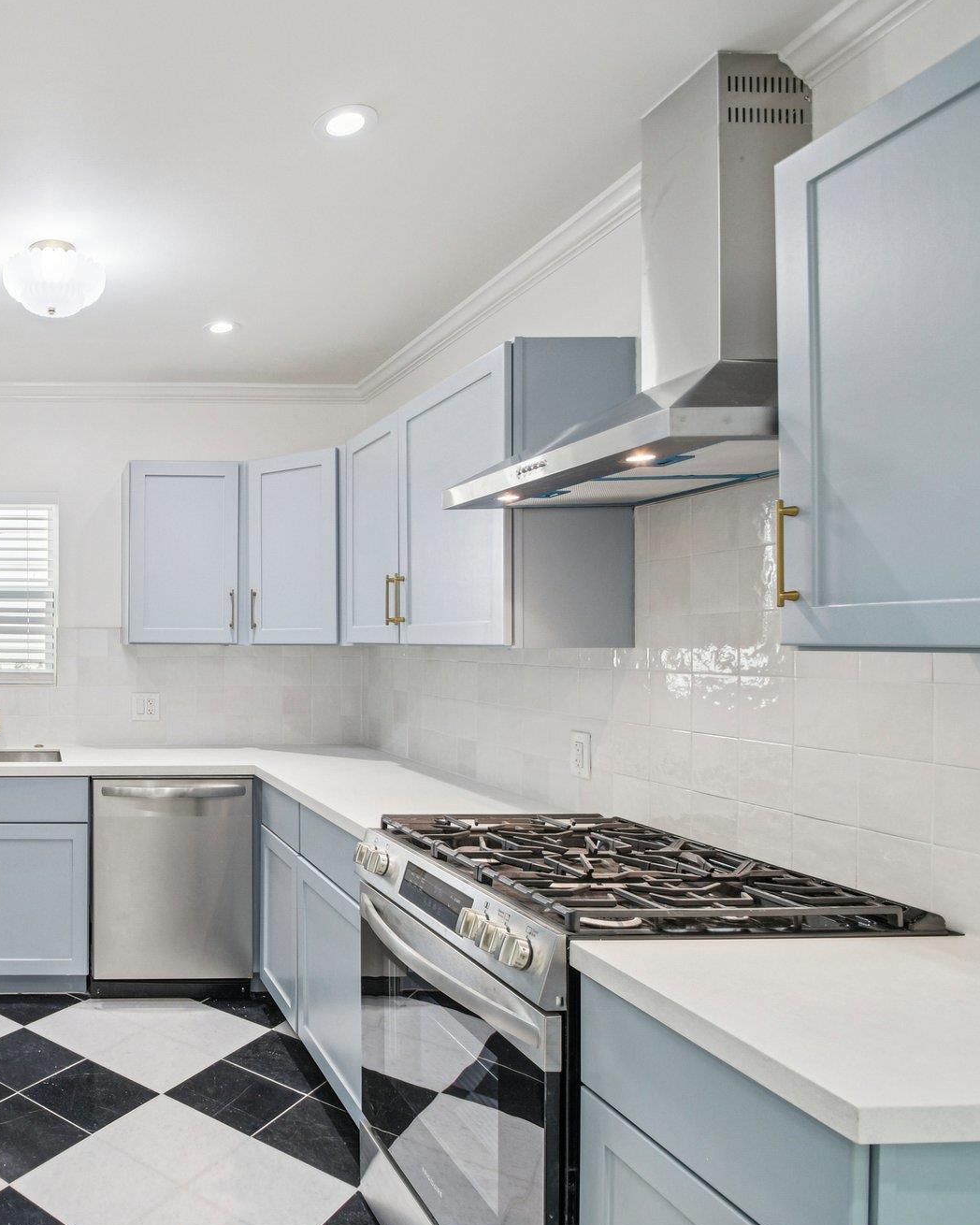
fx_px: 798
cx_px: 53
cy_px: 605
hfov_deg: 53.1
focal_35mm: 22
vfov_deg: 75.0
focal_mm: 10
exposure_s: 1/25
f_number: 8
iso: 400
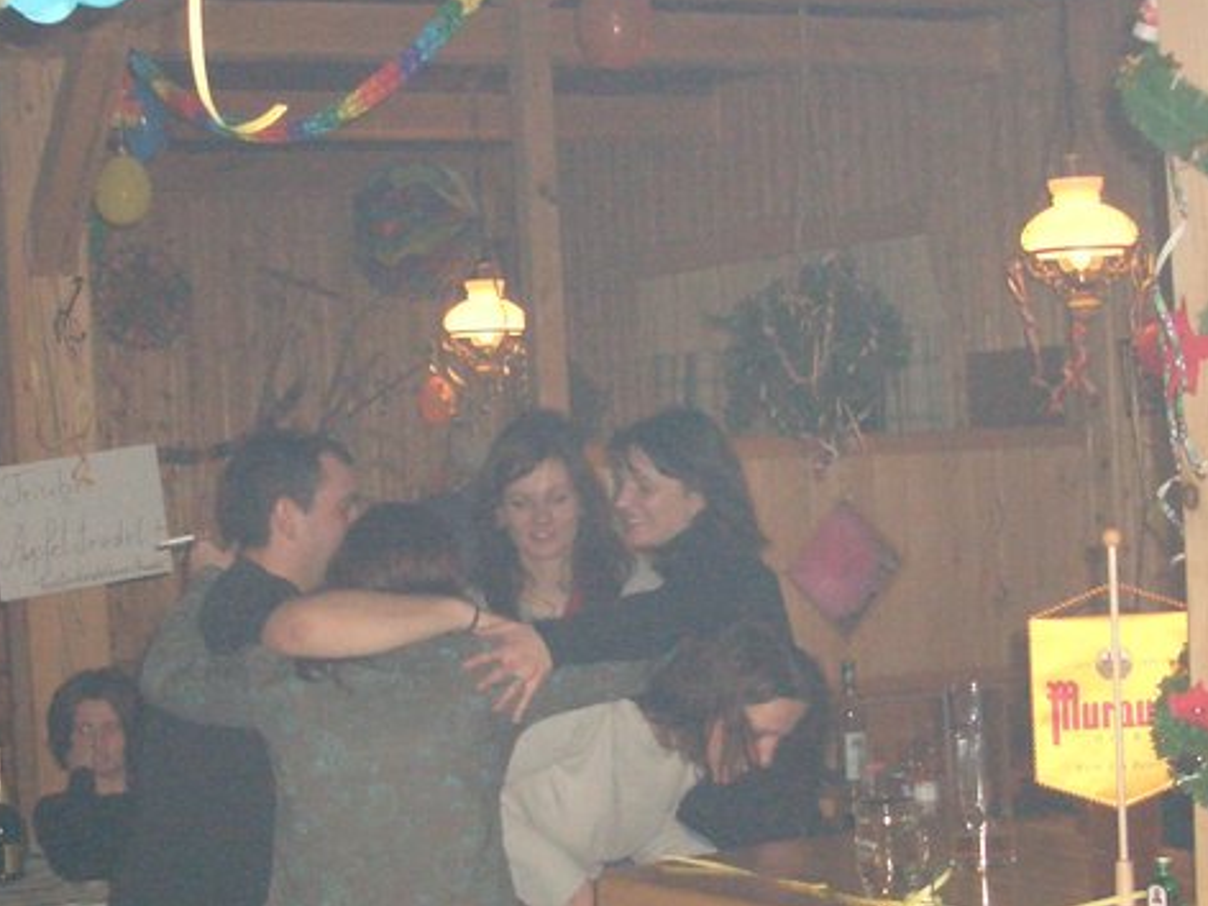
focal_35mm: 76
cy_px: 622
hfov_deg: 25.6
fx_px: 2652
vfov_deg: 19.3
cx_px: 491
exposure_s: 1/60
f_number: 2.6
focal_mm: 5.8
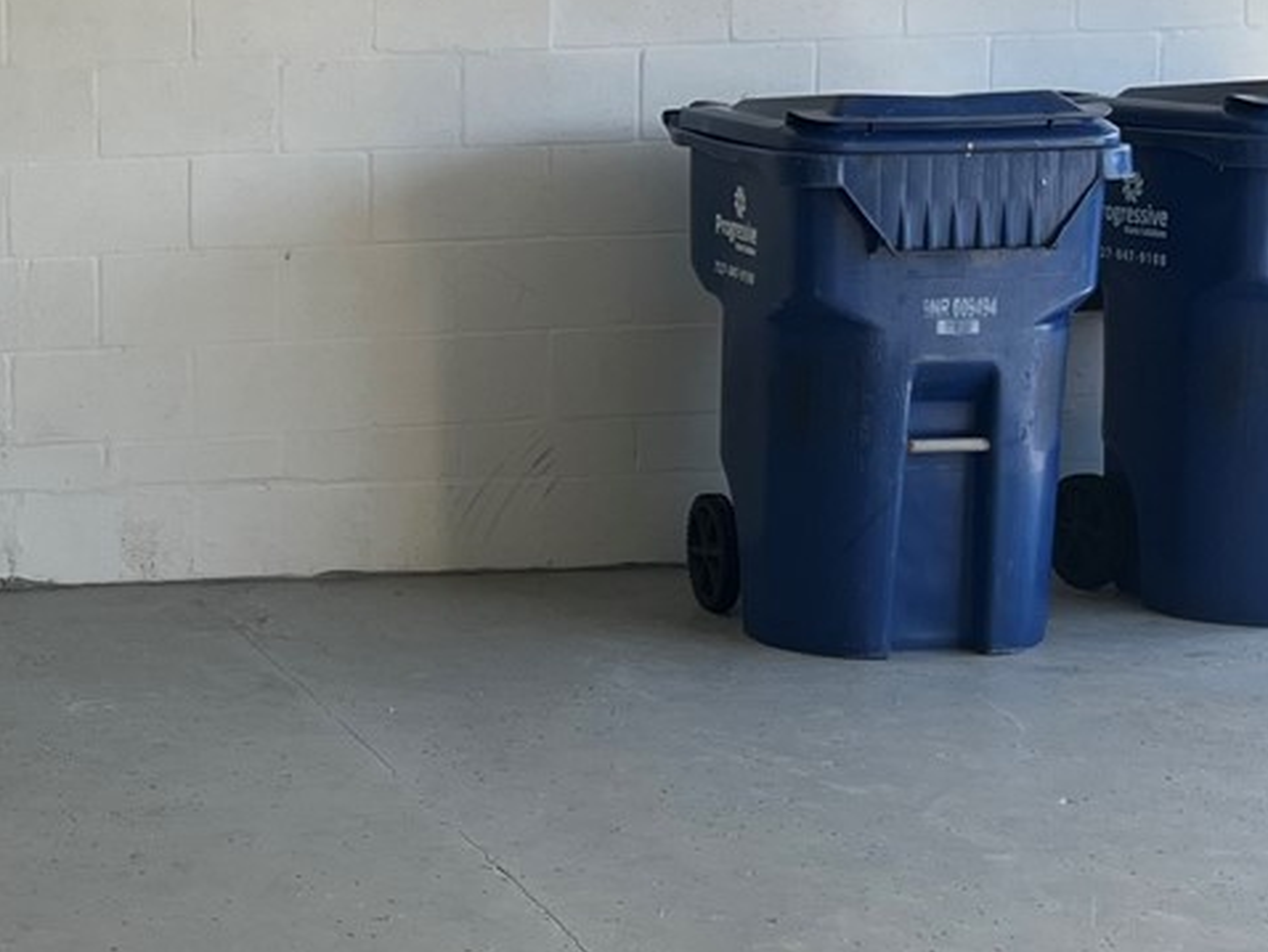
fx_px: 3188
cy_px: 387
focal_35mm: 87
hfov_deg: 21.5
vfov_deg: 17.0
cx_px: -69
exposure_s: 1/212
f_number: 1.6
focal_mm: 5.1
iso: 40
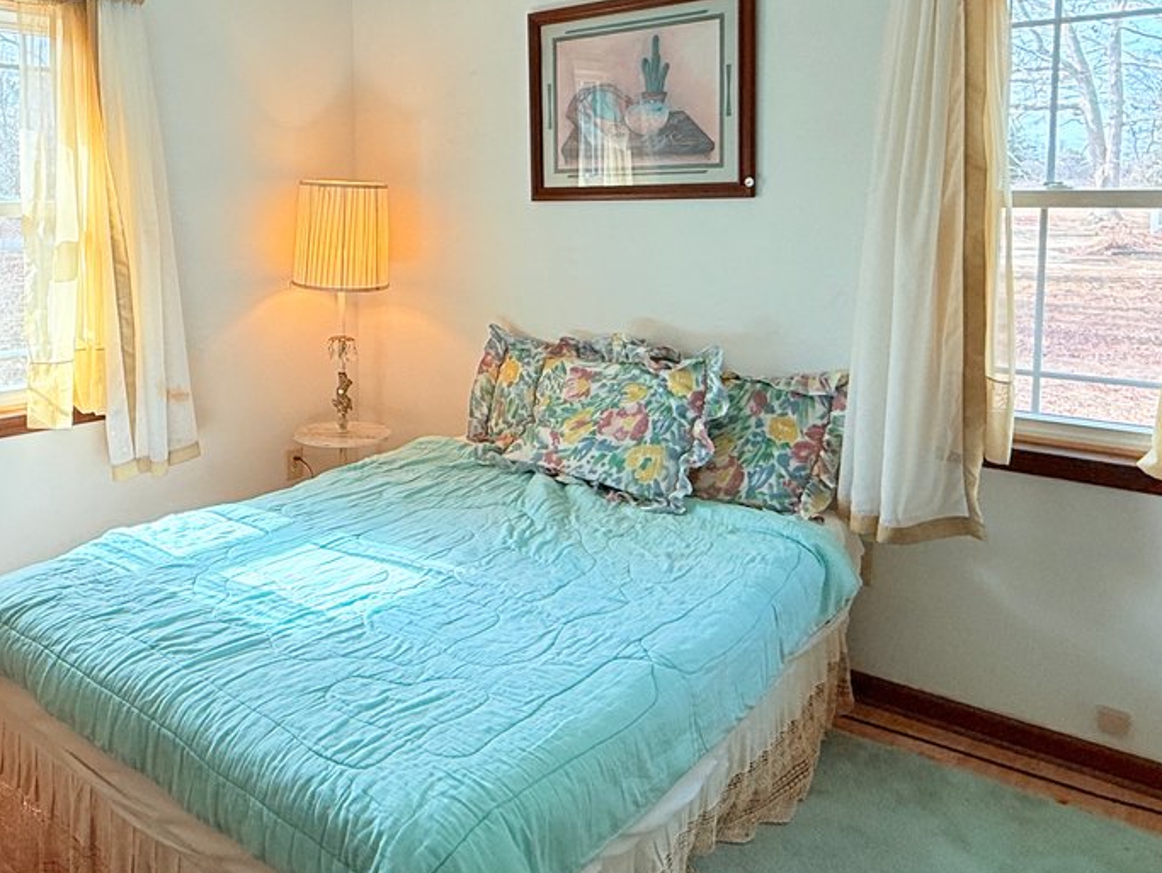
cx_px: 382
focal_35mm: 31
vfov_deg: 44.7
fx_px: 1041
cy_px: 282
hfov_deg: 57.0
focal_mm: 2.22
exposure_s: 1/131
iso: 64
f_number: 2.2
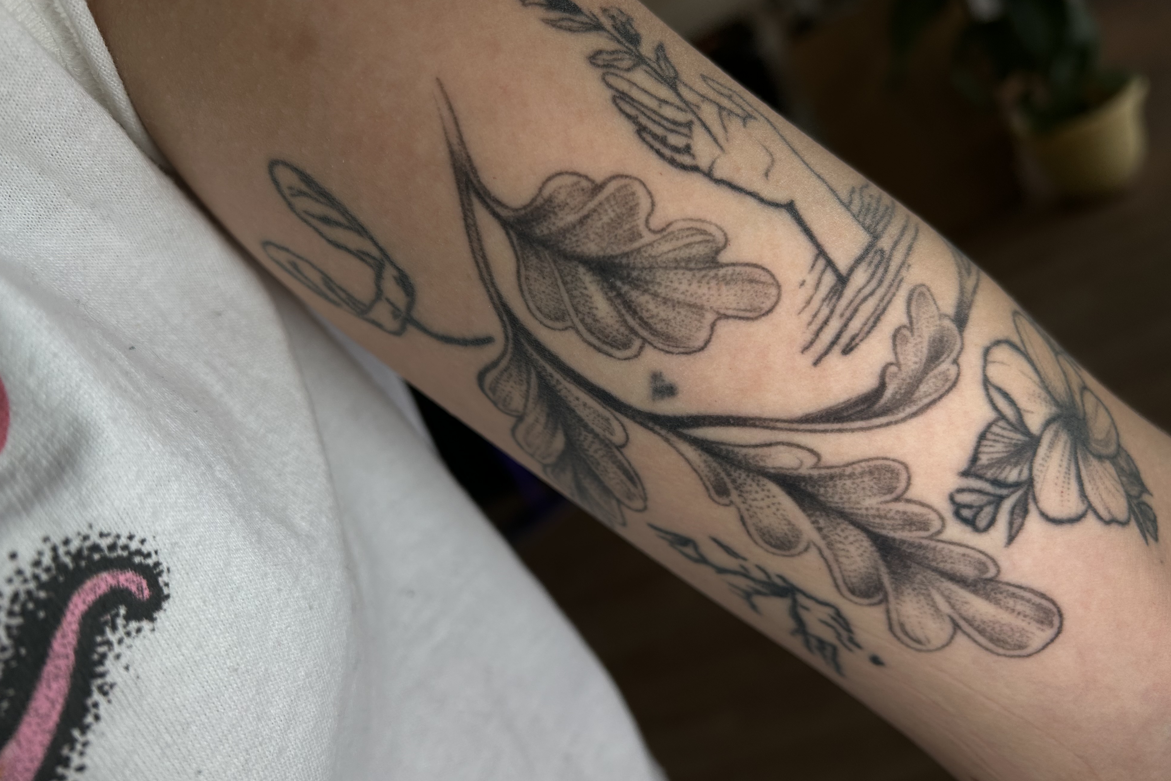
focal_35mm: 28
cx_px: 594
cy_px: 399
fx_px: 911
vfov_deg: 46.4
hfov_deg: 65.5
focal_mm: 5.7
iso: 40
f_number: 1.5
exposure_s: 1/231
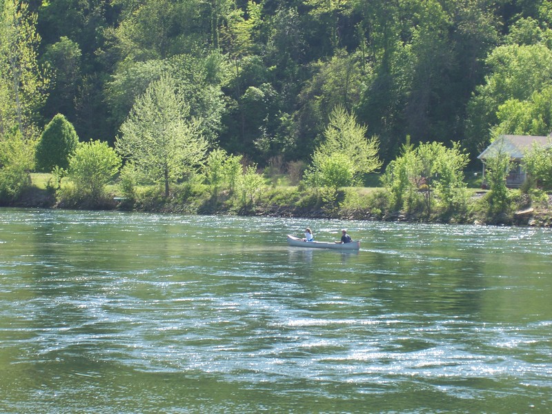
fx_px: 1722
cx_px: 276
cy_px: 207
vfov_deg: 13.7
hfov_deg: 18.2
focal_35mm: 108
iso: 80
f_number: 4.8
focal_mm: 18.6
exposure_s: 1/200
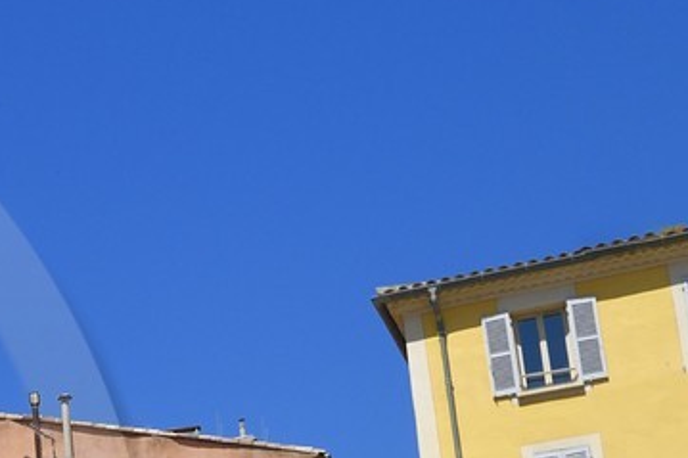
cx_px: -631
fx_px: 2044
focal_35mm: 107
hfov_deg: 15.7
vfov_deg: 12.2
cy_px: 685
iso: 200
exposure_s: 1/640
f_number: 10
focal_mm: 24
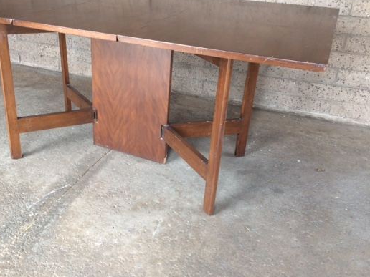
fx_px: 385
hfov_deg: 50.9
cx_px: 141
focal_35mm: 36
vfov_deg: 39.6
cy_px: 118
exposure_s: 1/60
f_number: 2.2
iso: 40
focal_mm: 4.15
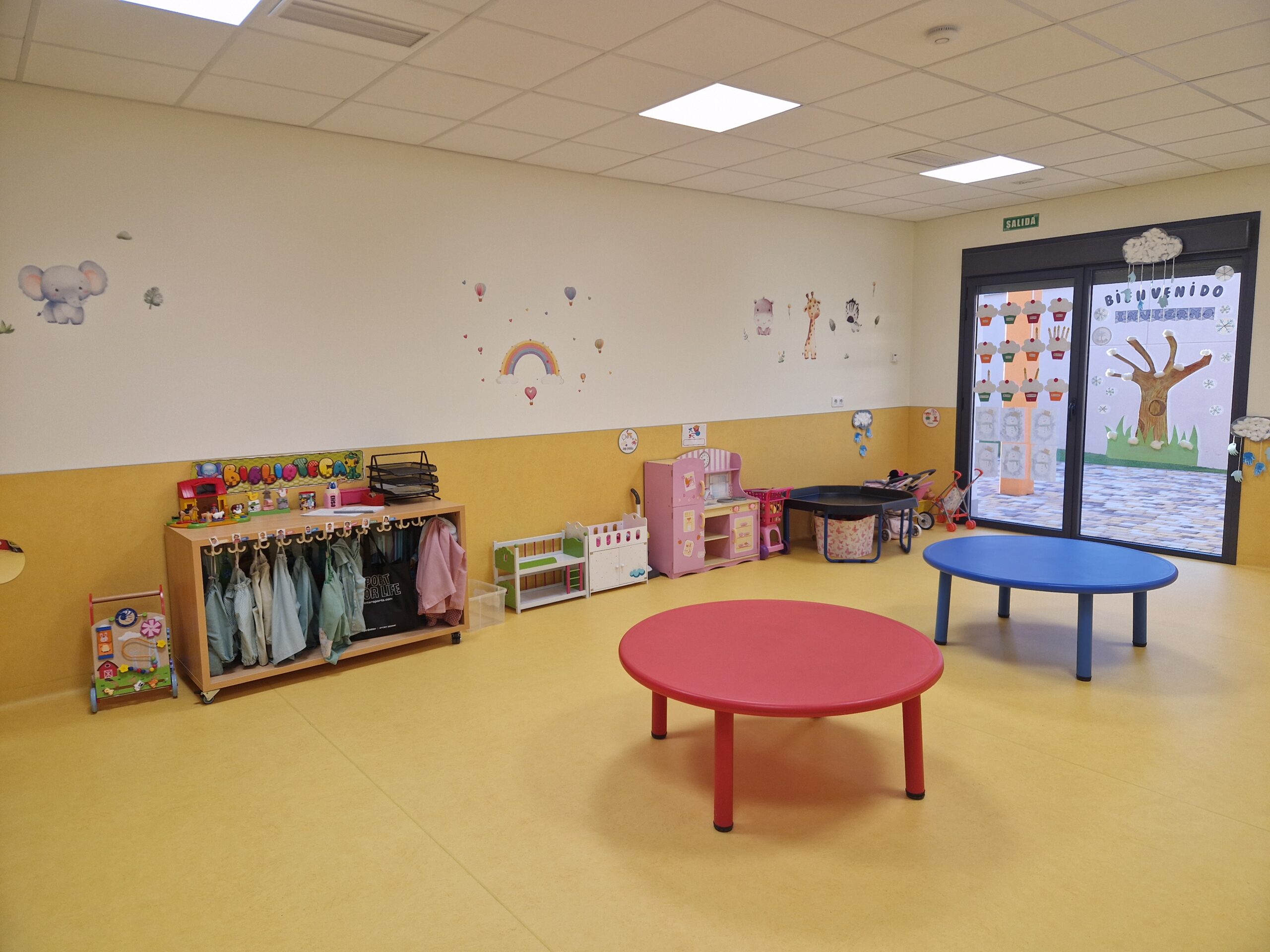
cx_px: 635
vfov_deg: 58.9
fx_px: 844
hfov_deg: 73.9
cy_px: 476
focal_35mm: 23
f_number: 1.8
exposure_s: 1/180
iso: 80
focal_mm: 5.4
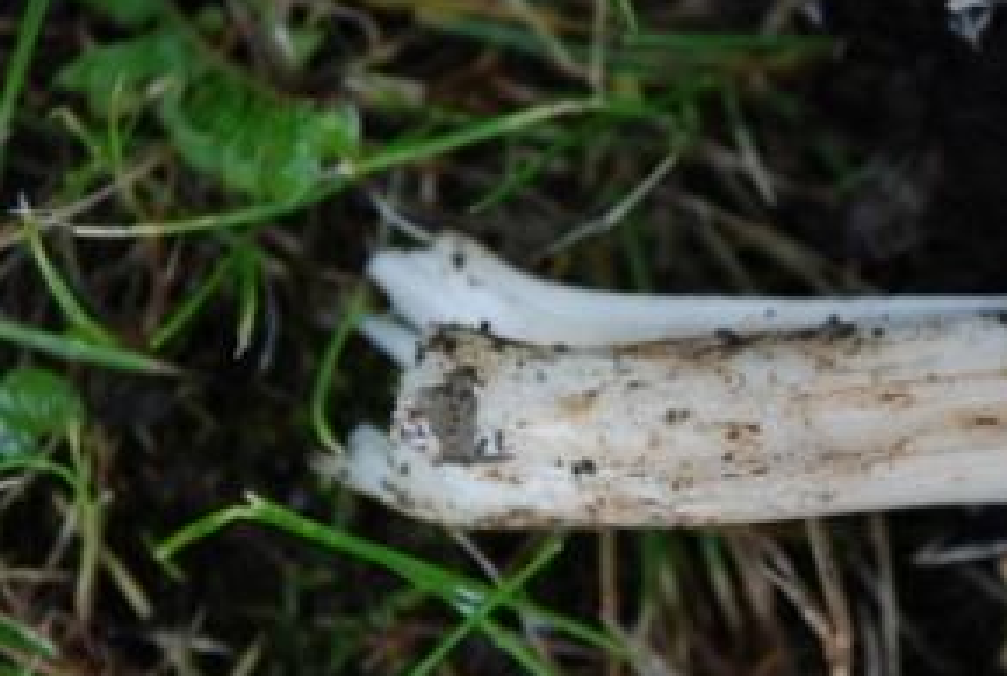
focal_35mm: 314
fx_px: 8795
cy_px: 390
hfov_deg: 6.5
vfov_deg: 4.4
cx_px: 777
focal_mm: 135
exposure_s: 1/100
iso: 400
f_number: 5.6
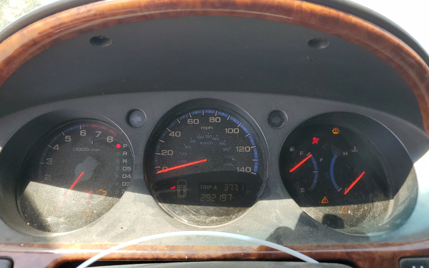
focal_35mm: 28
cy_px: 155
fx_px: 327
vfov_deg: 44.4
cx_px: 214
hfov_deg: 66.5
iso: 50
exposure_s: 1/270
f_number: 1.5
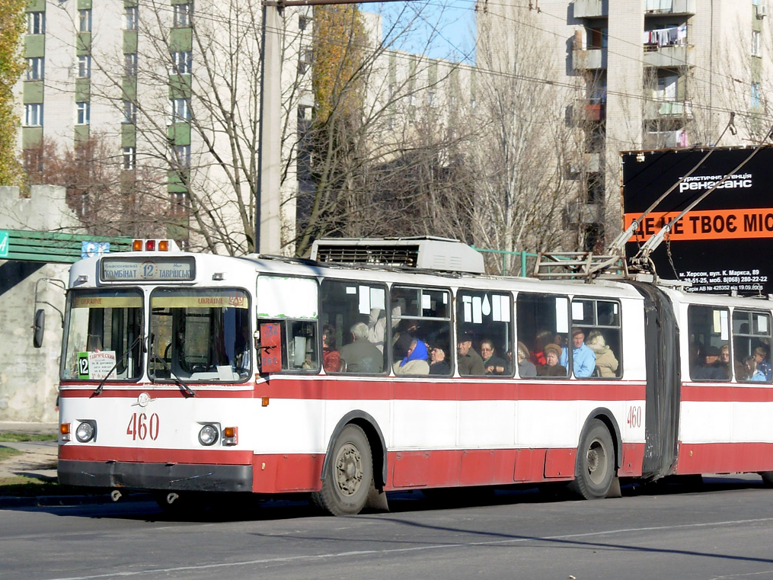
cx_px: 430
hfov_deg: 16.0
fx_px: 2746
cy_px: 303
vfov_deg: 12.0
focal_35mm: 123
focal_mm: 17.2
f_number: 4
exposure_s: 1/609
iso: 50
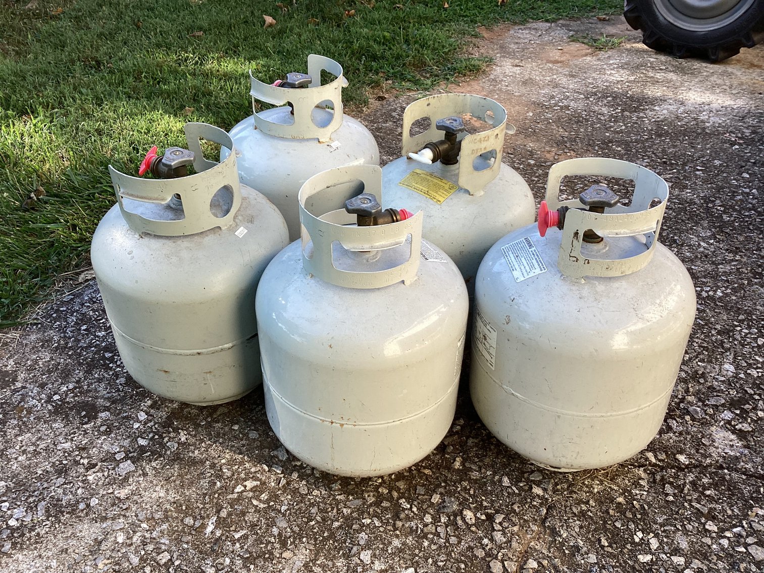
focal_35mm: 31
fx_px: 684
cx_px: 382
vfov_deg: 45.4
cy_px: 286
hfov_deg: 58.3
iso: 25
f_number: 2.4
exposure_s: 1/219
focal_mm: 3.3
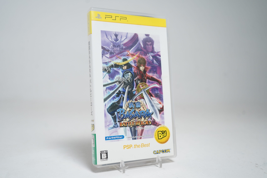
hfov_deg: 50.7
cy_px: 89
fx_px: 282
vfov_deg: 35.1
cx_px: 134
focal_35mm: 38
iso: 640
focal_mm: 38
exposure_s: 1/40
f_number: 5
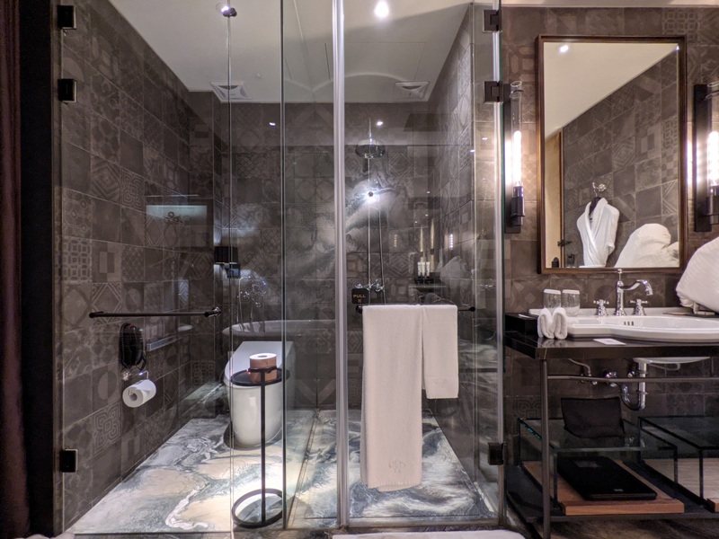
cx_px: 360
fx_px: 332
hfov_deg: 94.5
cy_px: 270
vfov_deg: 78.1
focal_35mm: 16
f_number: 2.2
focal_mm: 2.22
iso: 216
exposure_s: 1/24
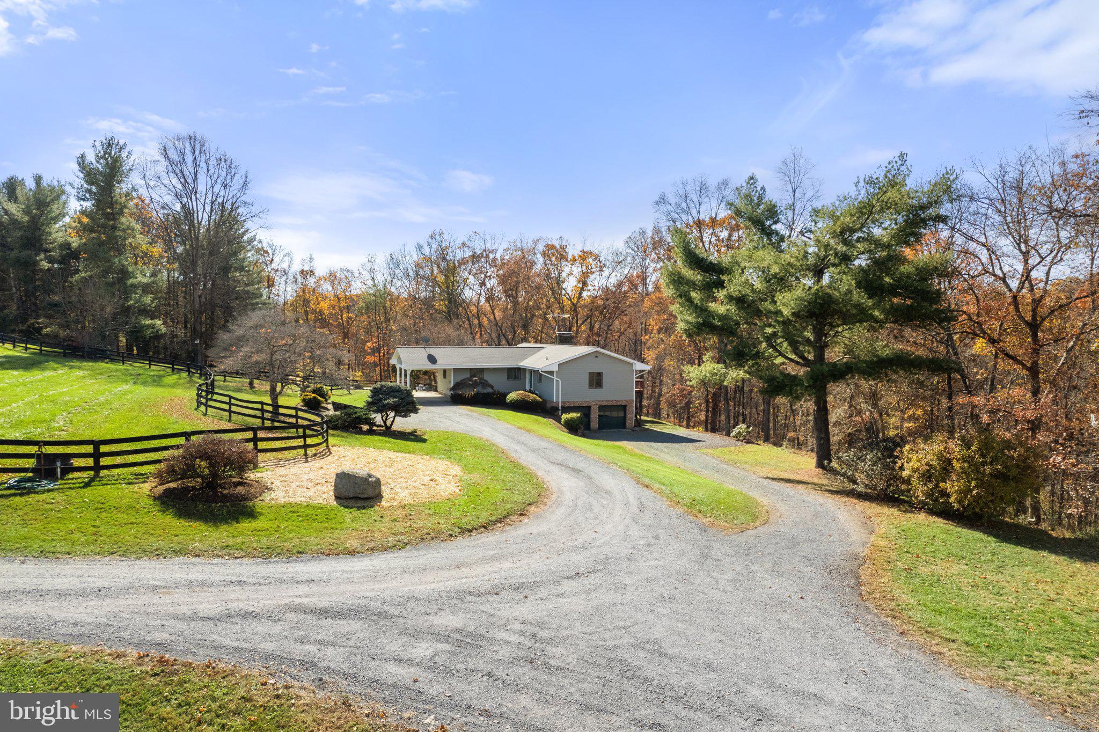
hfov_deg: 78.6
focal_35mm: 22
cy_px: 366
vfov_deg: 57.2
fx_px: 671
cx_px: 550
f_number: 2.8
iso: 100
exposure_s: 1/2500
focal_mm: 8.38
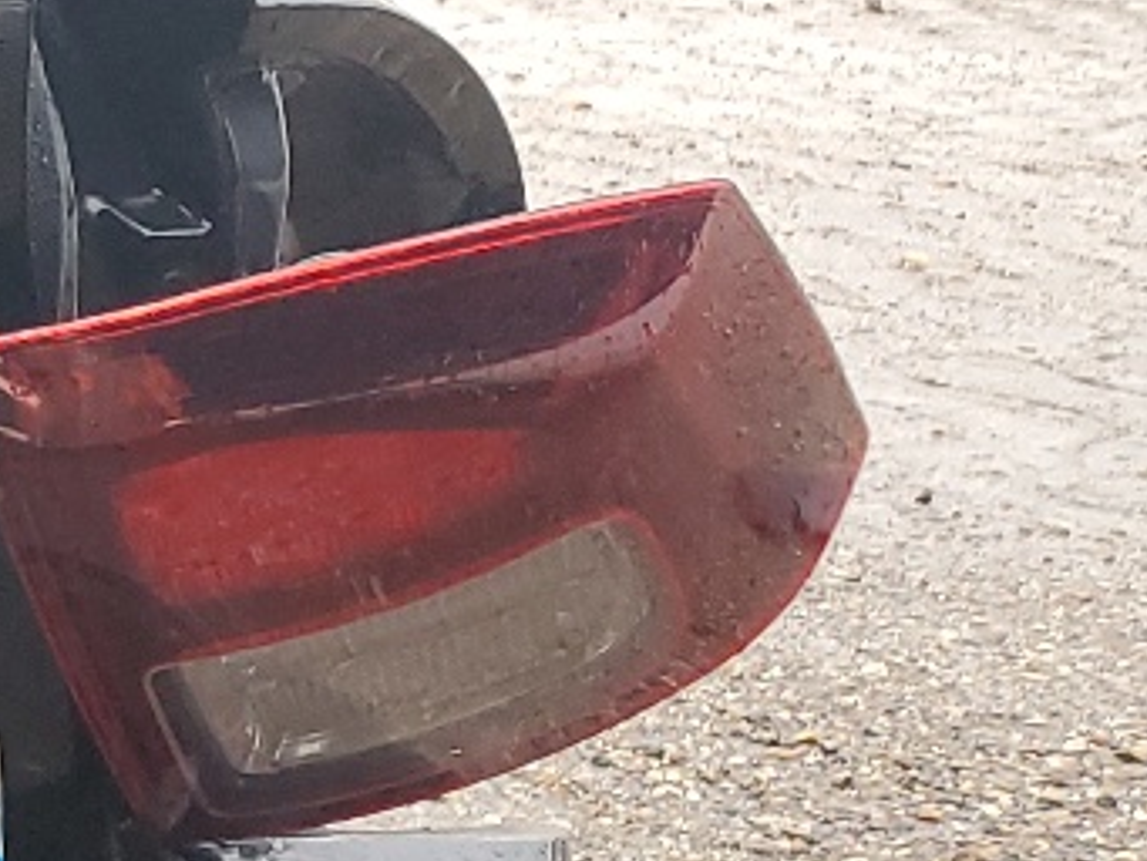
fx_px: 4044
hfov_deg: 12.8
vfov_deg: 12.2
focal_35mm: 122
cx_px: -1530
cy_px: 357
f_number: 1.5
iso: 82
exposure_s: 1/120
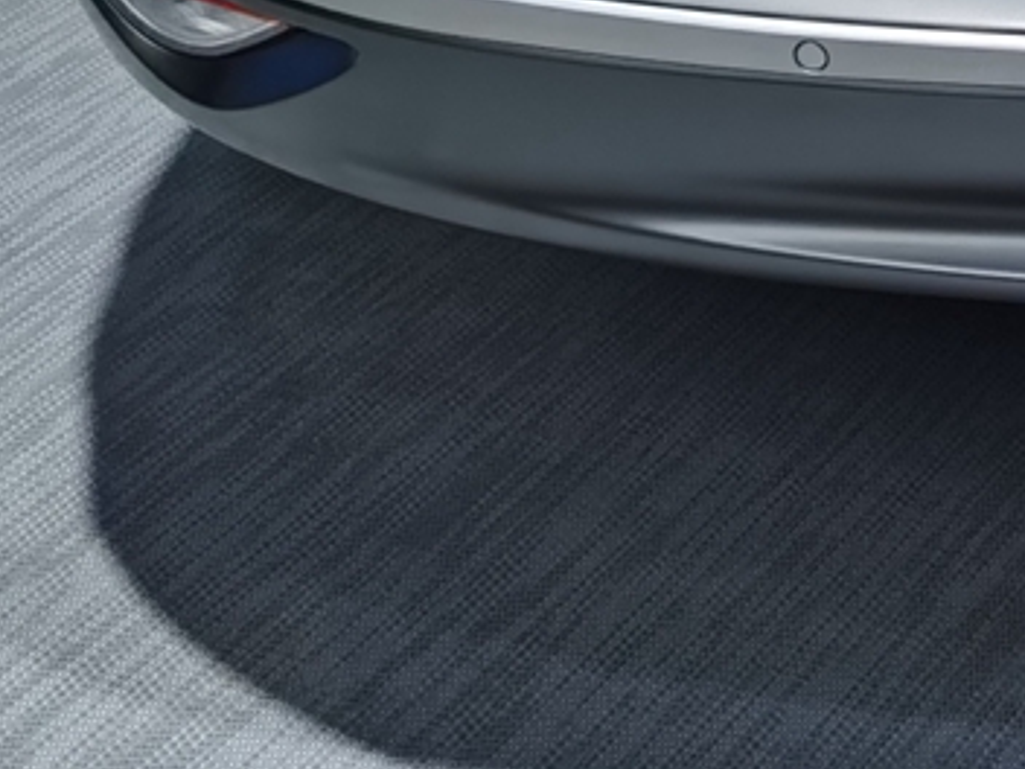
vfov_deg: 9.7
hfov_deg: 13.0
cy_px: -912
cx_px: 1747
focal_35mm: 140
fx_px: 4145
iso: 50
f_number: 1.6
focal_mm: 5.56
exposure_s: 1/1017
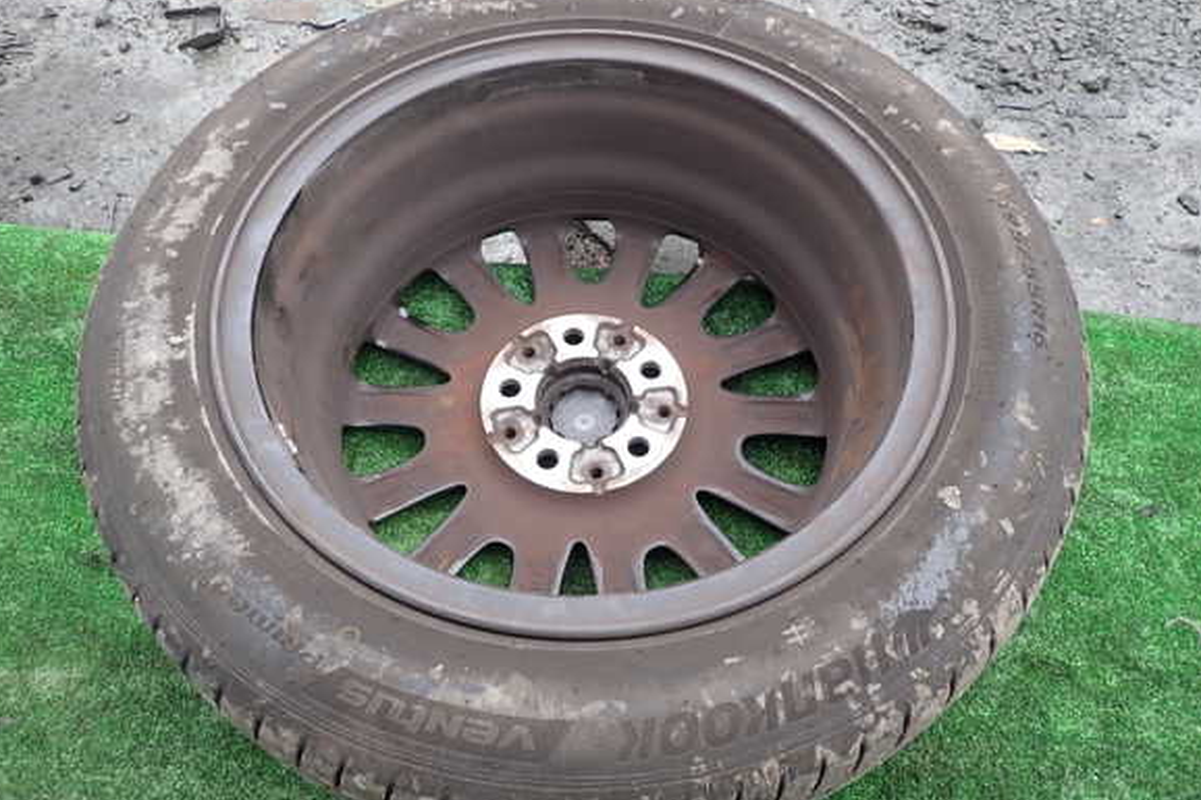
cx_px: 590
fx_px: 900
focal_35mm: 27
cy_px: 403
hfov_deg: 67.4
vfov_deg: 47.9
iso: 125
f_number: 2
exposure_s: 1/60
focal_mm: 4.5
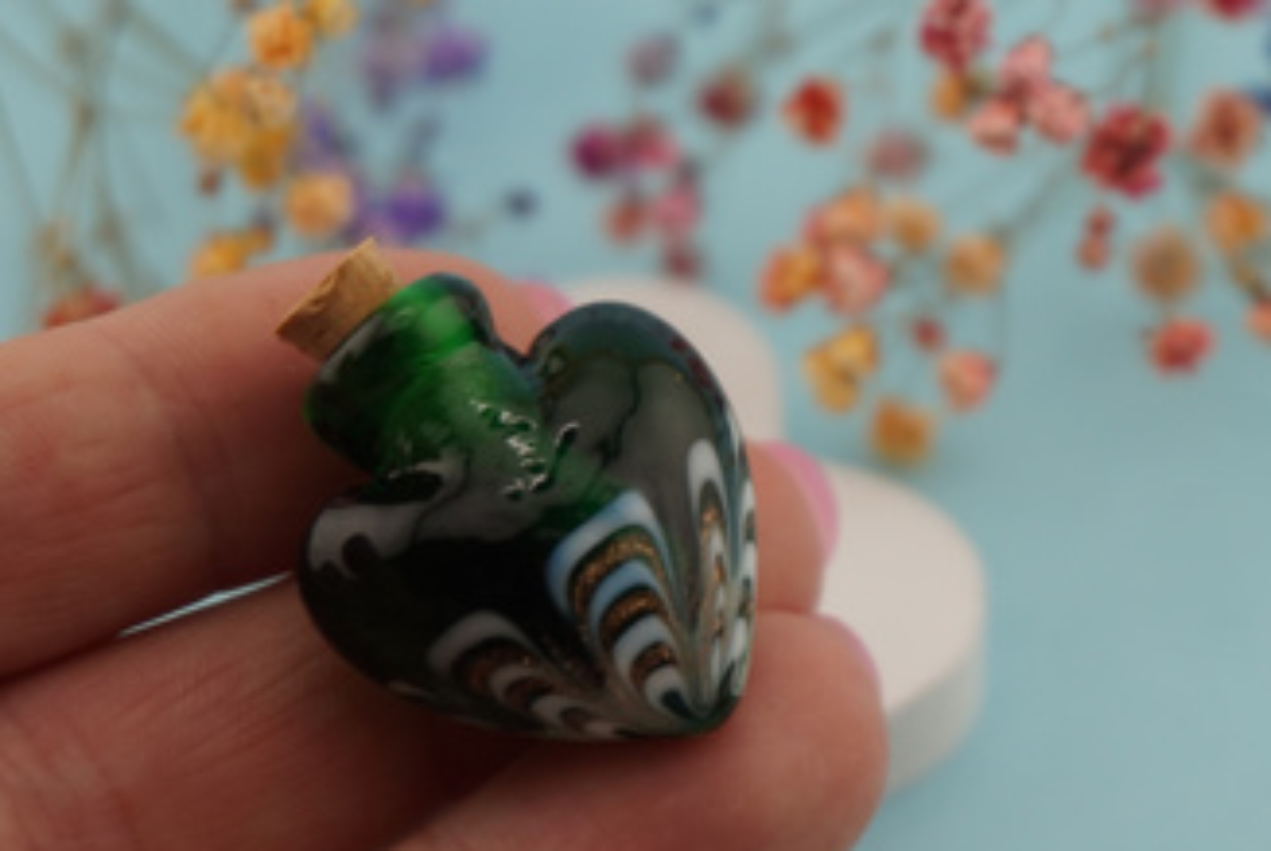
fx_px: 3135
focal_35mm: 89
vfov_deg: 15.5
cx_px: 641
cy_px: 492
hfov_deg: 22.9
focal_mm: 43
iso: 125
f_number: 5.6
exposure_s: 1/80
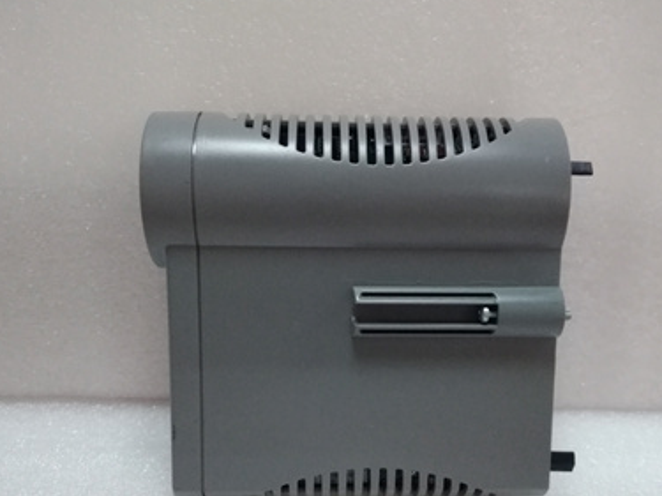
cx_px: 364
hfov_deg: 51.3
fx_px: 688
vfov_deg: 39.4
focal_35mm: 36
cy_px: 304
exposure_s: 1/33
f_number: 2
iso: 880
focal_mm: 3.79
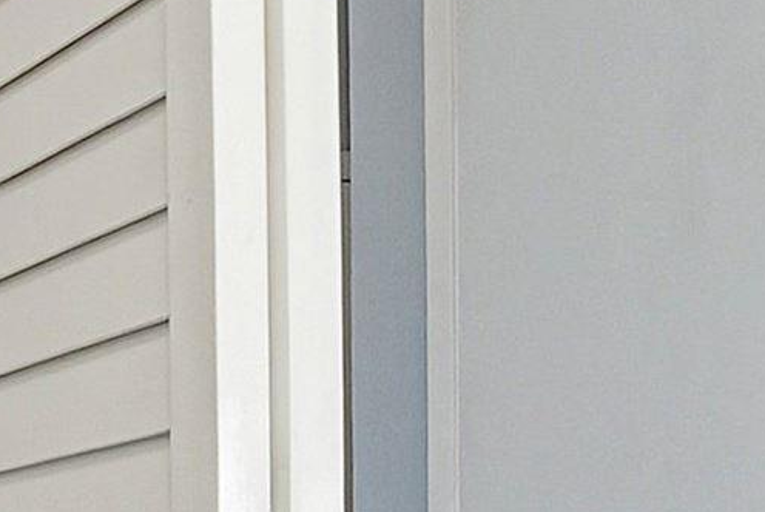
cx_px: -978
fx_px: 2106
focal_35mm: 99
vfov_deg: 13.2
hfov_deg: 14.7
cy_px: 745
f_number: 8
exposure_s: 1/60
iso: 250
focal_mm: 16
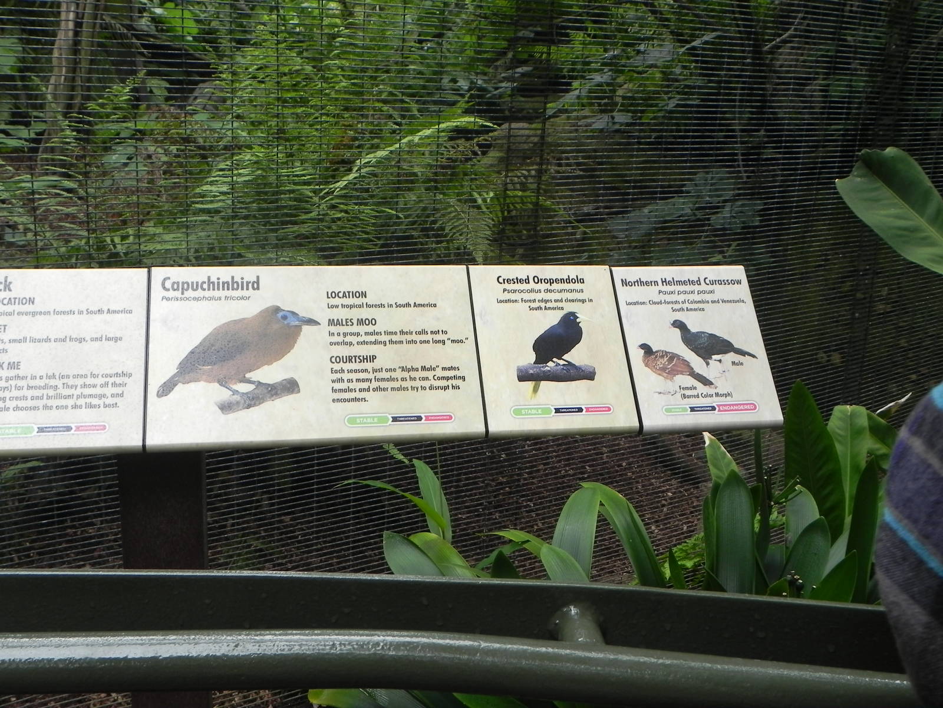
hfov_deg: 50.1
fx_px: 1008
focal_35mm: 37
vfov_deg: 38.7
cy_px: 354
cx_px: 472
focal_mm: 6.6
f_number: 4.5
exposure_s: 1/130
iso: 160
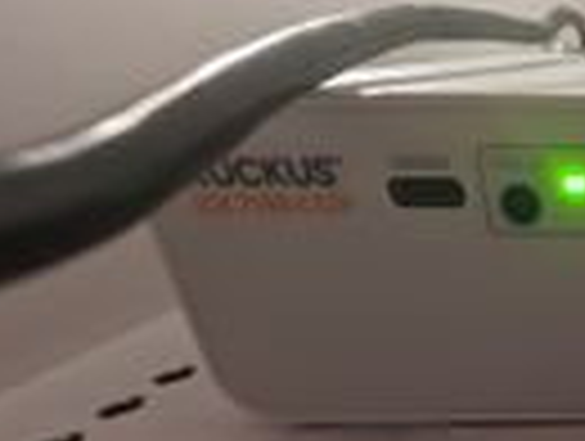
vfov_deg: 34.8
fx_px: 626
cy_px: 452
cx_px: 738
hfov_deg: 35.9
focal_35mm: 37
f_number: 1.95
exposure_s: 1/24
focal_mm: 2.23
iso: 361
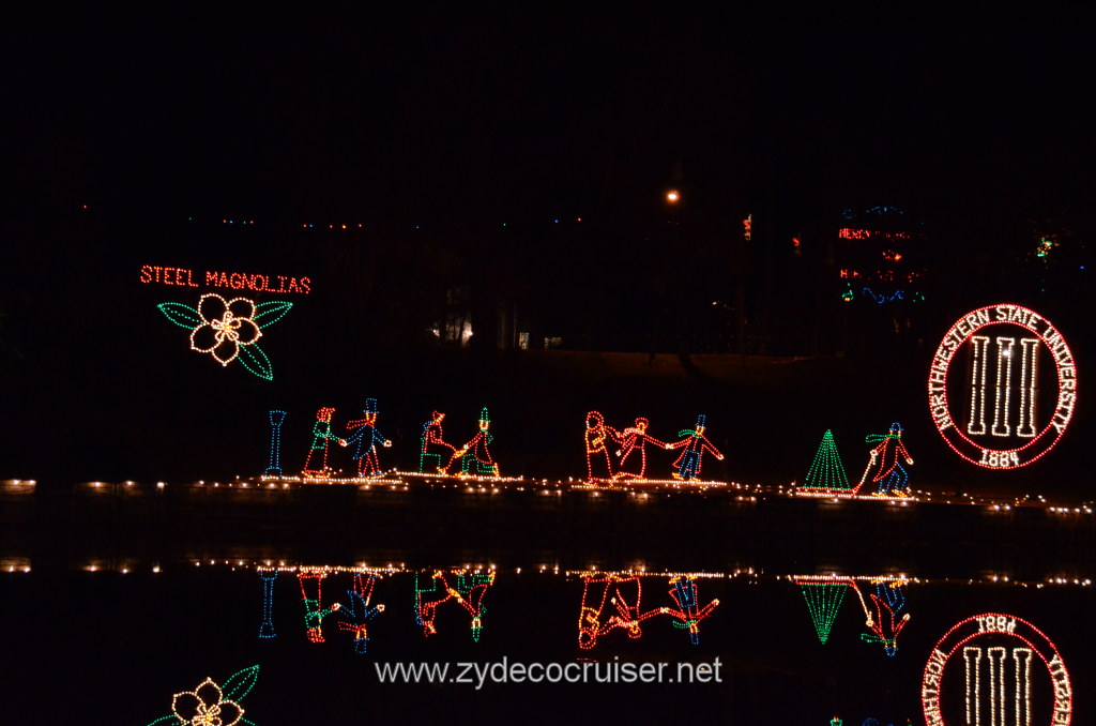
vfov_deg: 18.1
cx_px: 548
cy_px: 363
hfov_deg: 27.0
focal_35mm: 75
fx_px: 2278
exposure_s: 1/60
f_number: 5
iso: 4000
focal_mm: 50
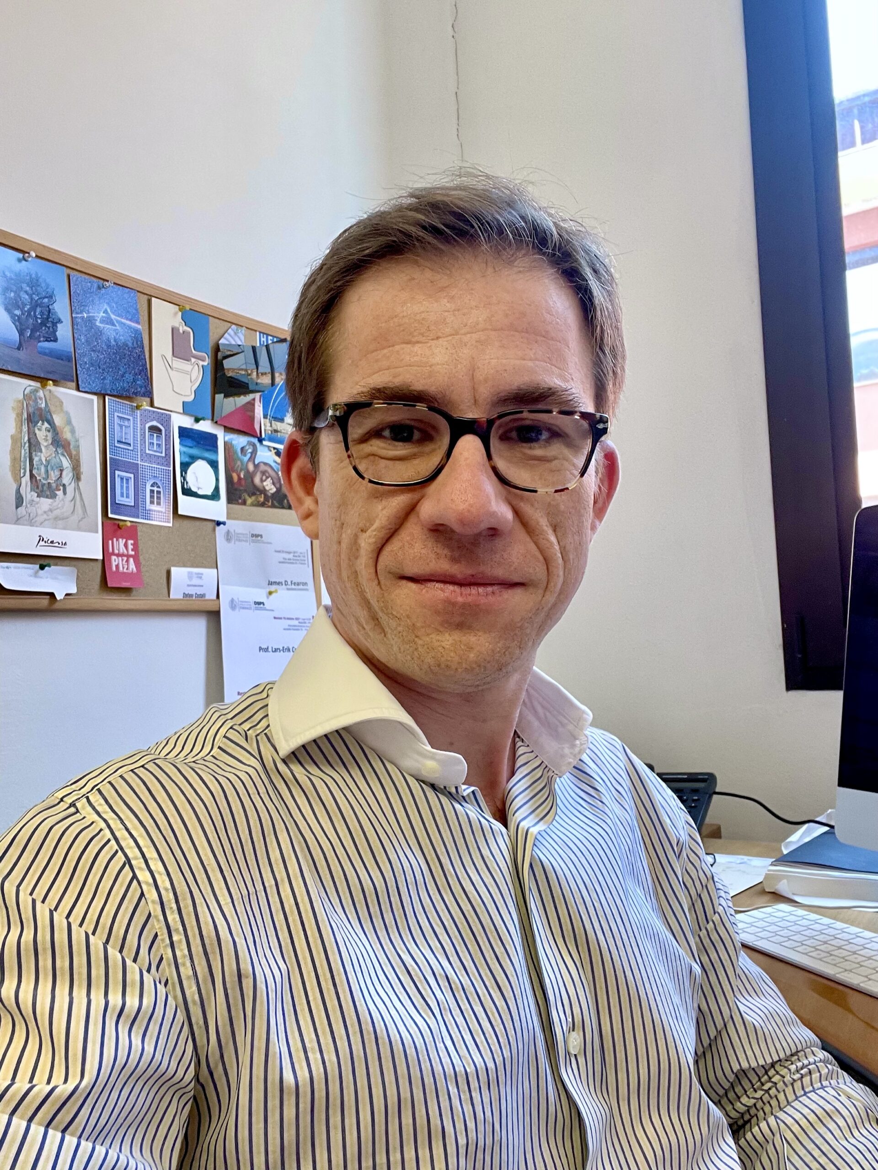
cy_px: 585
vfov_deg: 60.0
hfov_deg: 46.8
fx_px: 1015
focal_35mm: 30
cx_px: 439
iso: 100
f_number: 2.2
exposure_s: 1/50
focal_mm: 2.71
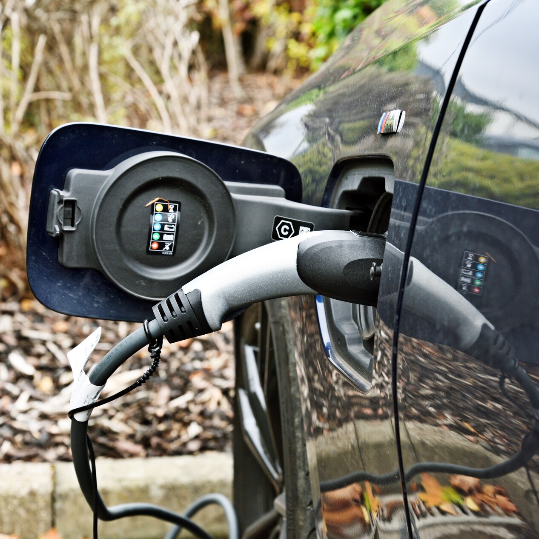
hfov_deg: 25.7
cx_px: 303
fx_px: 1180
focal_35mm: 67
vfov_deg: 25.7
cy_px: 271
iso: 200
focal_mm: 52
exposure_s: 1/160
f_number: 5.6
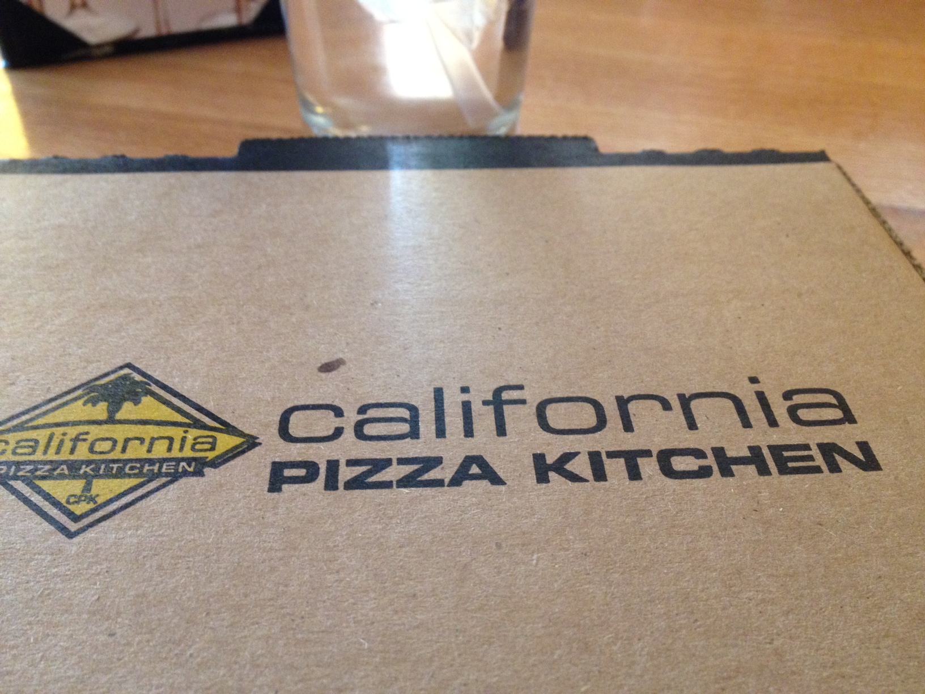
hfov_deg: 52.6
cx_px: 462
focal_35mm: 35
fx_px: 935
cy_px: 347
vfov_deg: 40.7
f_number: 2.4
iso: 320
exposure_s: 1/20
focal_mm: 4.28
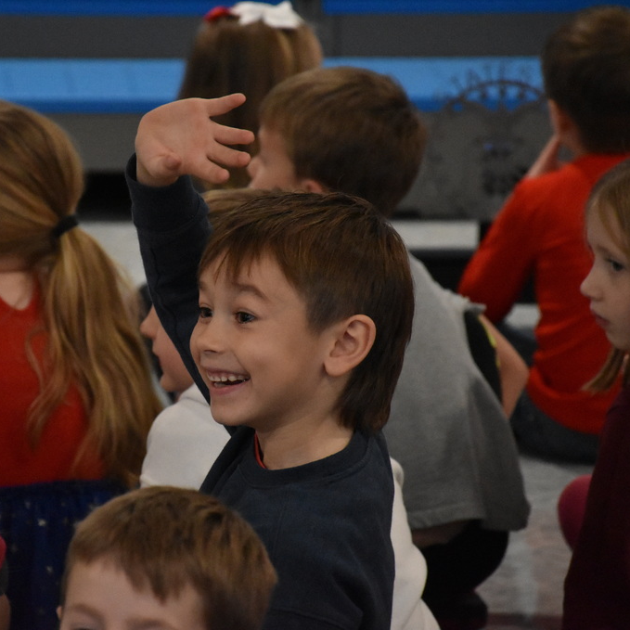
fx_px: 5539
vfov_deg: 6.5
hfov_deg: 6.5
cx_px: 195
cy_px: 316
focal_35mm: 269
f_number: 5.6
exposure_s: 1/320
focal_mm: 140
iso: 6400
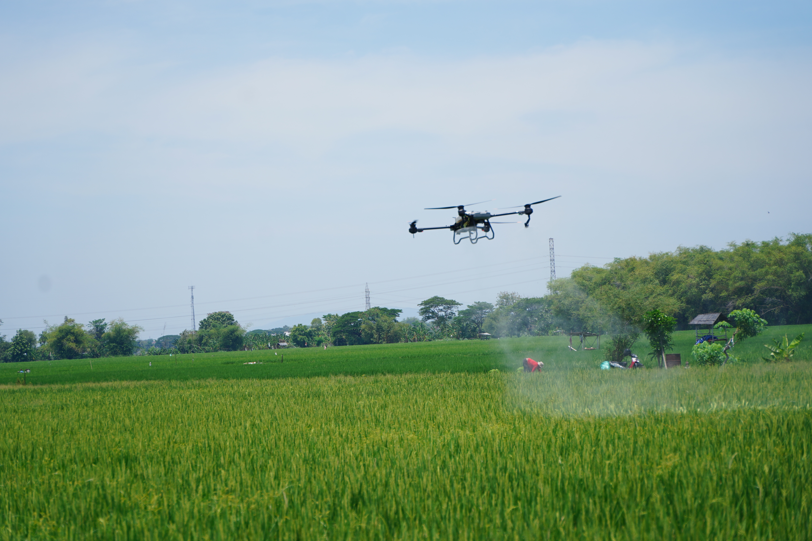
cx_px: 406
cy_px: 270
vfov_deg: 13.3
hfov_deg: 19.8
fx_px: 2323
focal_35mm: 103
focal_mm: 103
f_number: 4
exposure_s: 1/1000
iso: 100
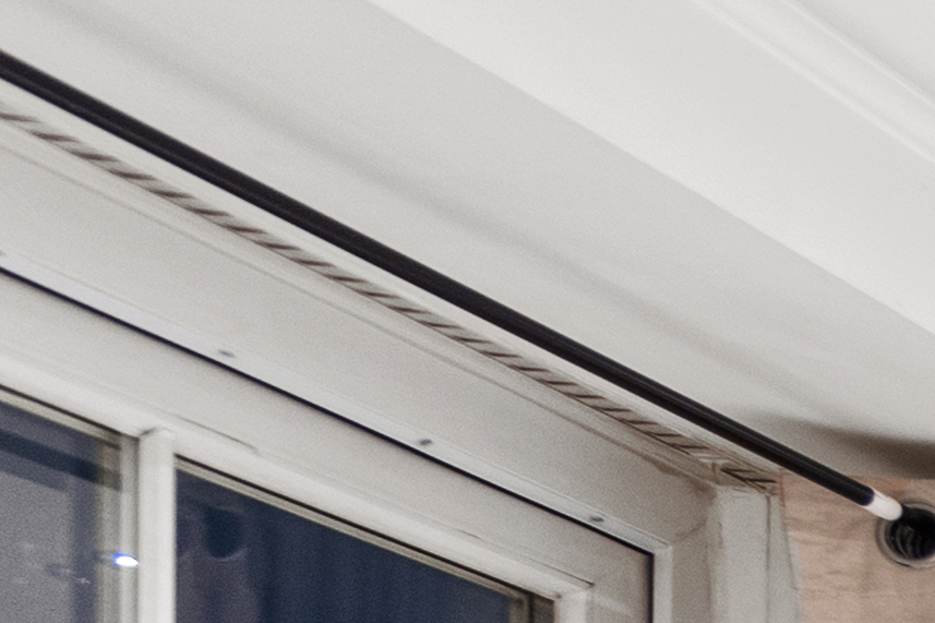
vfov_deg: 10.7
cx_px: 3041
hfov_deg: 10.4
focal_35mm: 105
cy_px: 1583
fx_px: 2726
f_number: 4
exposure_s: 1.6
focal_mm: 10
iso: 100
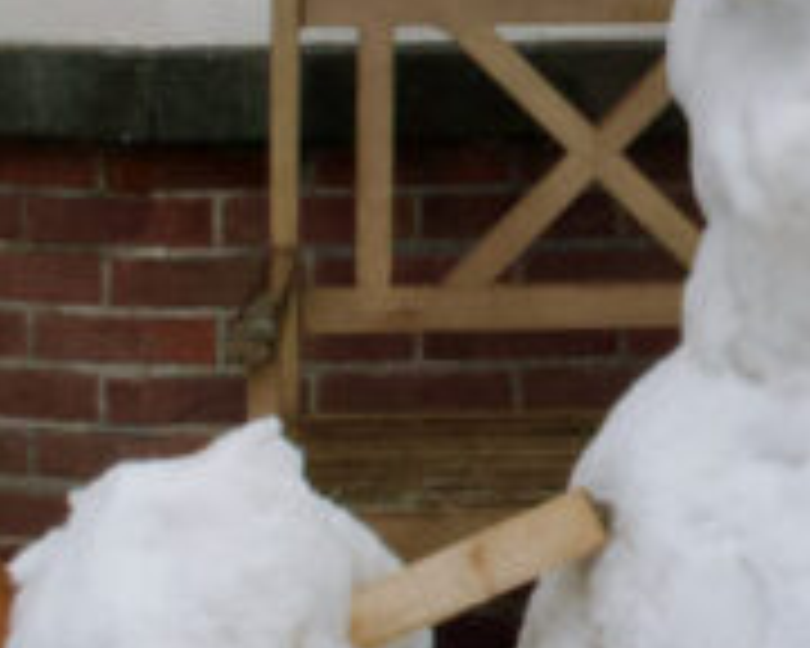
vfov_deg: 12.0
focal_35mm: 128
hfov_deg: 14.8
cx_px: 819
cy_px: 234
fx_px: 3069
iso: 400
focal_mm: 11.77
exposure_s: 1/160
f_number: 9
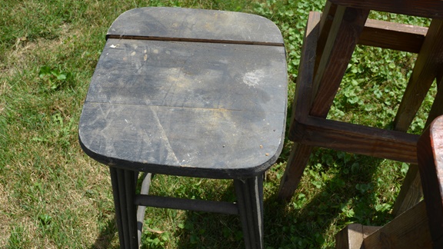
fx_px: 423
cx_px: 218
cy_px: 105
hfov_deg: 55.3
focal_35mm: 36
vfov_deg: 32.8
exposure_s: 1/250
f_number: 8
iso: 160
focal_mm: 22
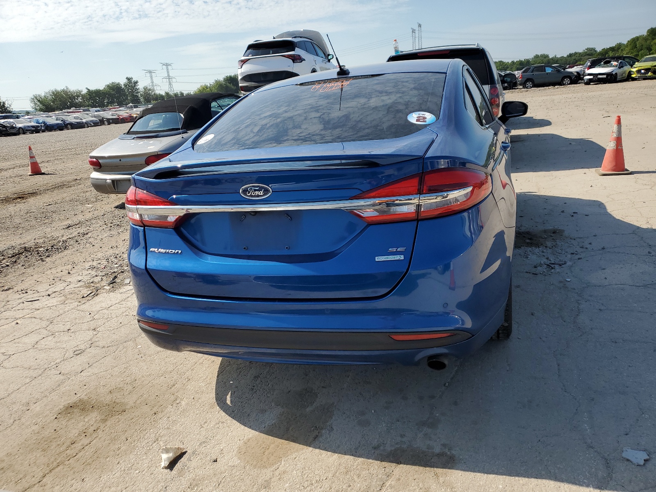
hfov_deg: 67.3
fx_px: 493
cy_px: 246
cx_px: 328
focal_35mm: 26
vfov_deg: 53.1
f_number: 1.5
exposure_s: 1/3333
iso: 50
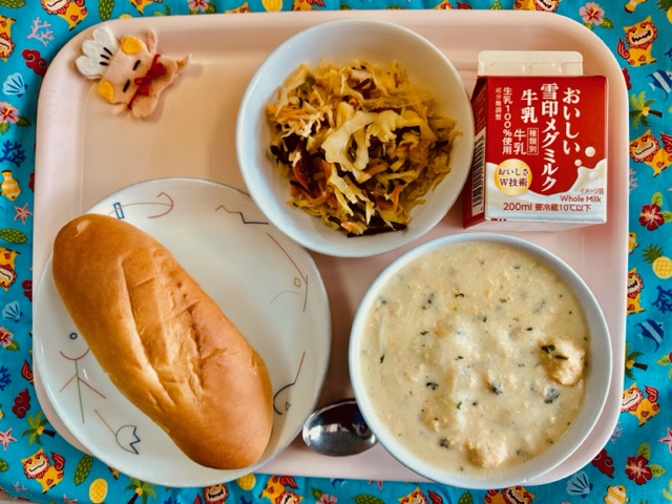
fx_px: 466
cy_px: 252
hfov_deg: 71.6
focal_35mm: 24
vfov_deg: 56.8
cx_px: 336
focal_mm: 6.86
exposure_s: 1/100
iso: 64
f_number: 1.78
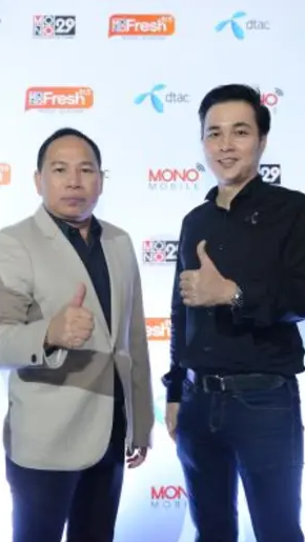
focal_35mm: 46
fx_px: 661
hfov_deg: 26.0
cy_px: 273
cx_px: 136
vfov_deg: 44.6
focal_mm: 29
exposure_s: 1/1000
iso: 4000
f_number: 2.8
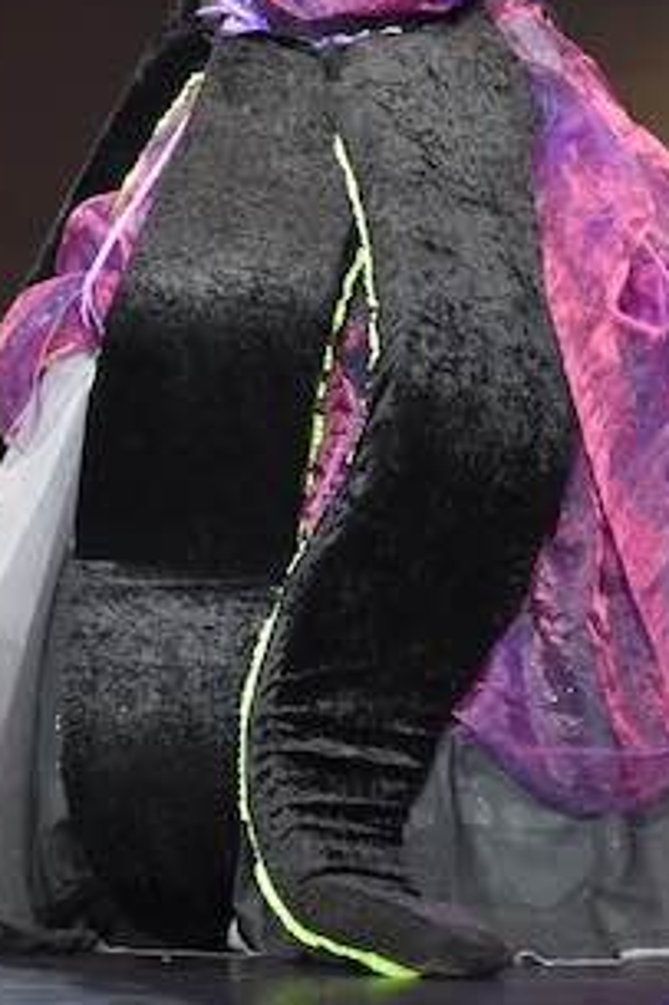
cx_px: 399
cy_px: 99
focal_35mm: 458
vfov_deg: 4.5
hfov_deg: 3.0
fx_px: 12780
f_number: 5
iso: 3200
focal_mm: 155
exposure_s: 1/1000
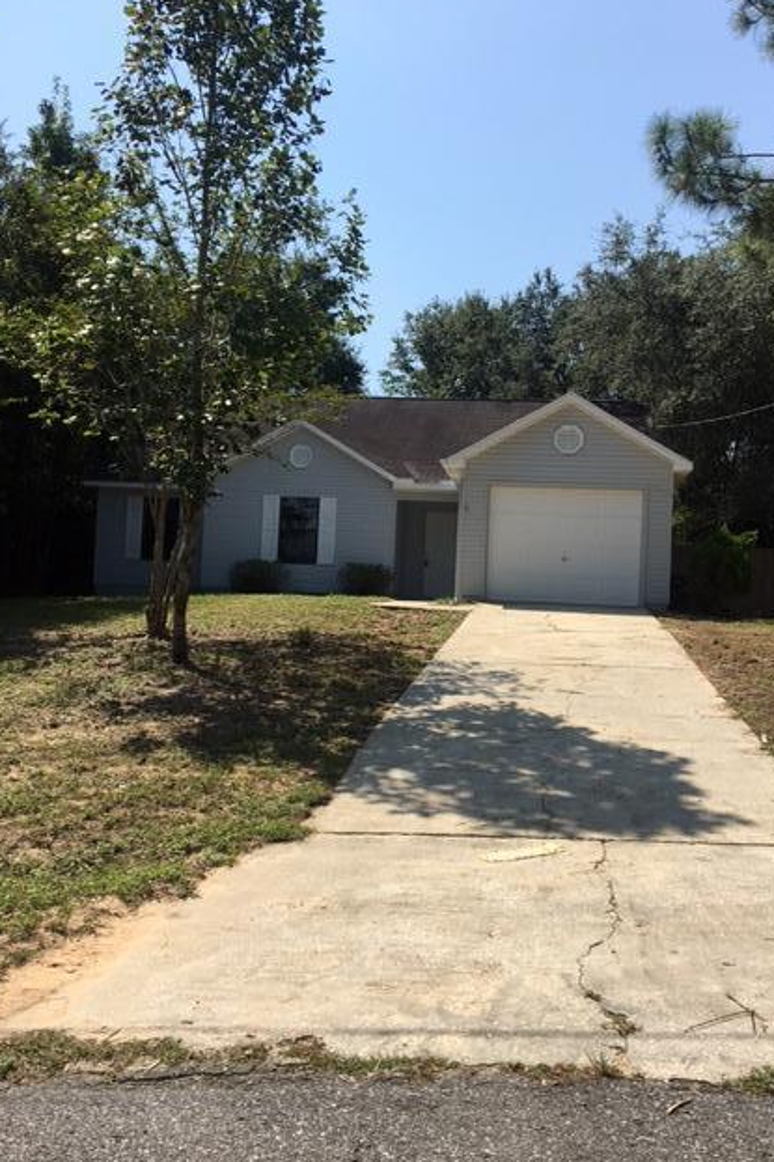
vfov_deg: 60.3
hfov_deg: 42.3
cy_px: 578
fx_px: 1000
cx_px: 427
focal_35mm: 31
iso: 25
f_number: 2.2
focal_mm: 4.15
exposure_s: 1/1923
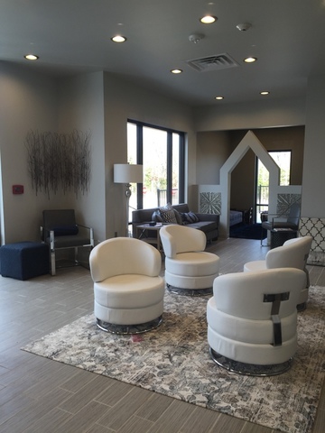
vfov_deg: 61.7
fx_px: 363
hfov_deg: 48.2
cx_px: 162
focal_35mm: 29
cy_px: 216
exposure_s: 1/60
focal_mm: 4.15
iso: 40
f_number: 2.2
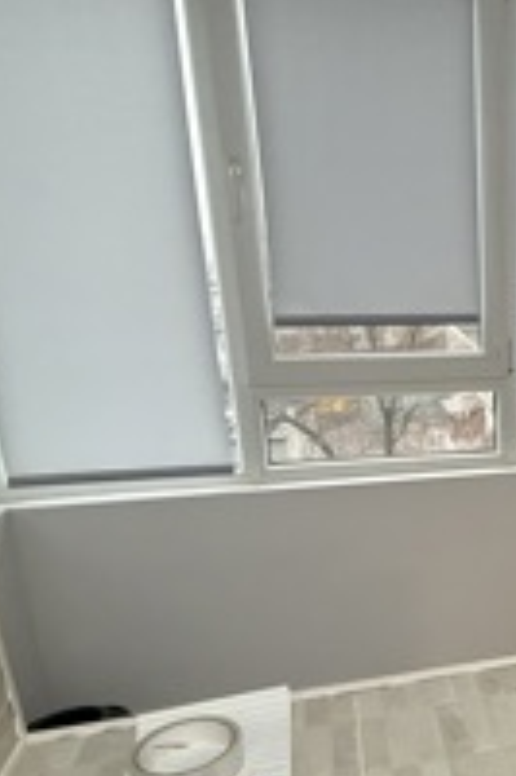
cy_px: 489
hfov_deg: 33.5
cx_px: 551
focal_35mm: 35
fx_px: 754
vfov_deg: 53.8
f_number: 2.2
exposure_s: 1/100
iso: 320
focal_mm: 2.22
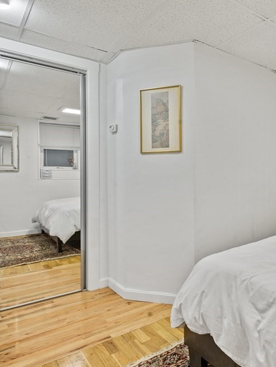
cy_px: 180
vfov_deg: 71.6
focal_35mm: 24
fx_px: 255
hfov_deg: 52.8
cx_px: 224
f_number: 11
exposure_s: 2
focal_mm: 16
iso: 500
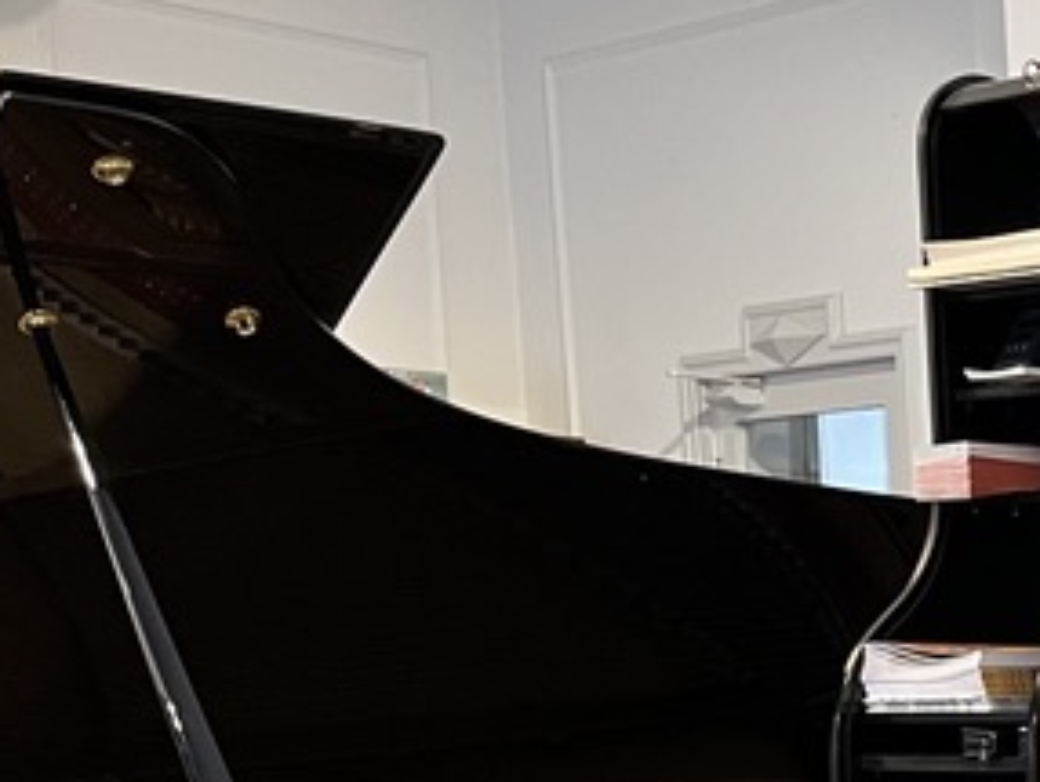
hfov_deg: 17.5
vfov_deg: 15.1
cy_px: 1069
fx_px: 2796
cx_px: 1822
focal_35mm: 93
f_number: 1.6
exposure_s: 1/50
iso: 100
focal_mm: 5.1
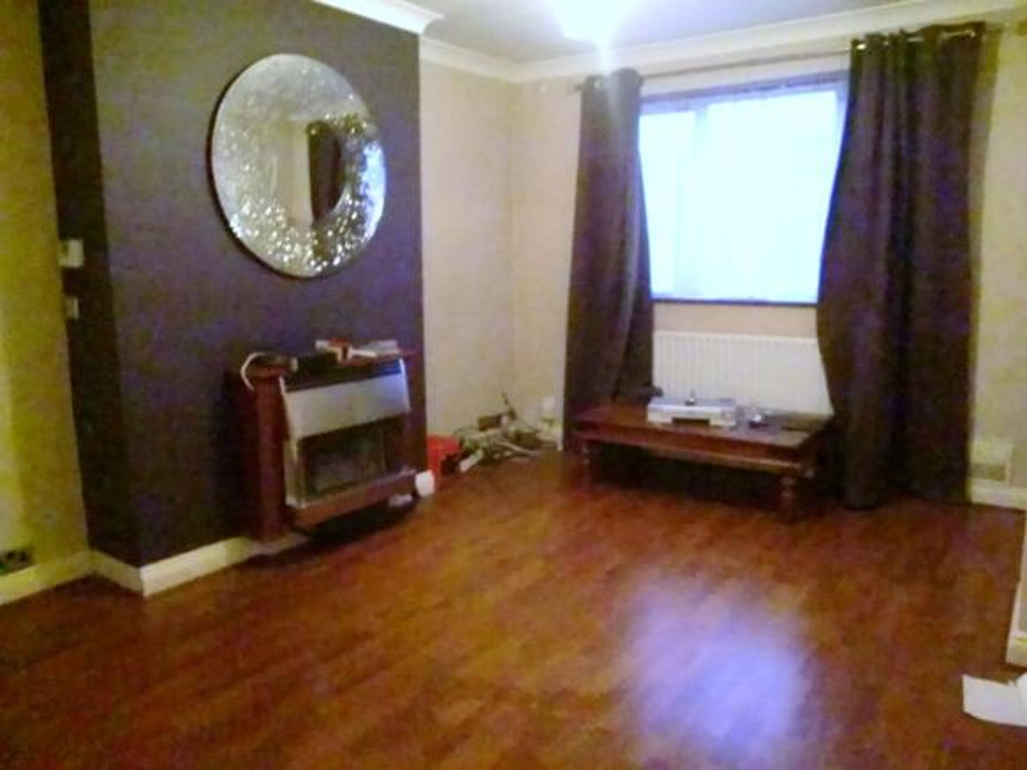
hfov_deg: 63.5
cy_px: 385
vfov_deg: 49.7
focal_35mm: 28
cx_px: 514
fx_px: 831
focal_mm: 4.9
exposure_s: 1/50
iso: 3200
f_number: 2.6
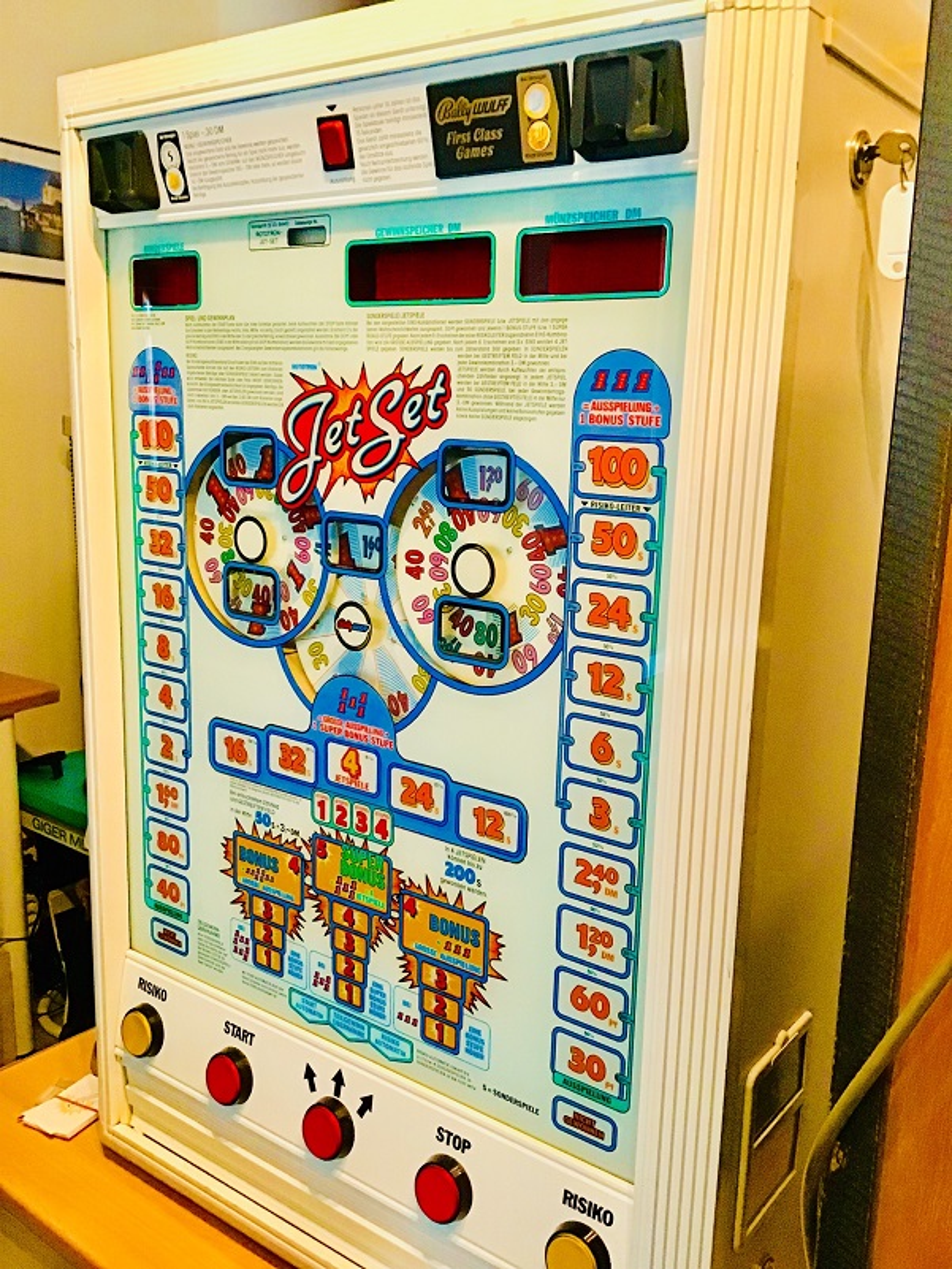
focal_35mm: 31
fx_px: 1136
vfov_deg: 58.3
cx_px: 476
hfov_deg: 45.5
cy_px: 634
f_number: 2.4
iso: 200
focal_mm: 3.3
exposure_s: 1/17
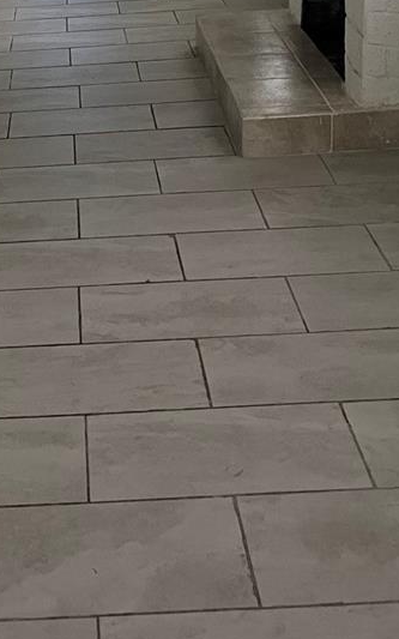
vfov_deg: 30.8
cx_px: 44
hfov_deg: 20.5
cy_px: 12
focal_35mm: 62
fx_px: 1079
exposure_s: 1/60
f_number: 1.6
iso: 400
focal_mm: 5.1
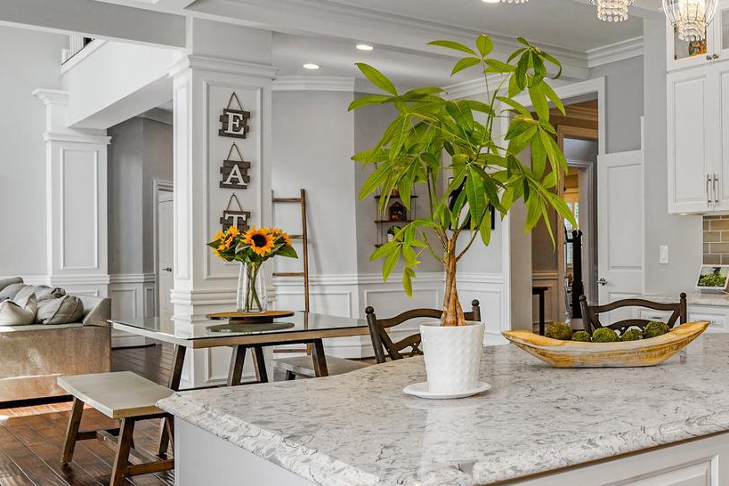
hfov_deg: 41.5
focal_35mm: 40
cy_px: 251
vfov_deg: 33.4
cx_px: 743
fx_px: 810
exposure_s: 1/40
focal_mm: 16
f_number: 8
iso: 500
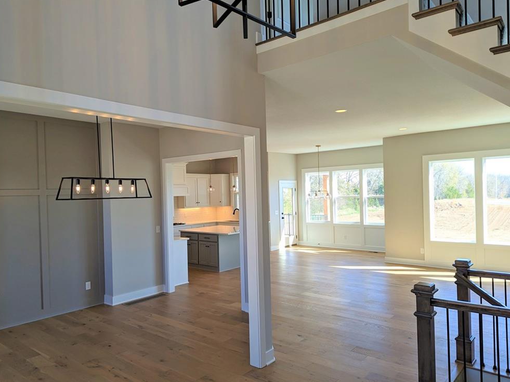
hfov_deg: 69.4
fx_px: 368
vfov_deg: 54.8
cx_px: 261
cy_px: 196
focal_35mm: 25
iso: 39
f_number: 1.85
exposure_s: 1/169
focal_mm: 6.81
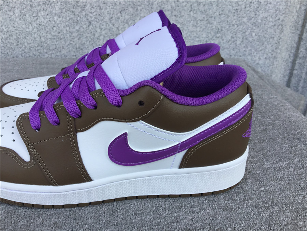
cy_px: 116
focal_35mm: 31
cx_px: 154
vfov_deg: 45.4
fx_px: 275
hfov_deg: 58.4
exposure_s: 1/301
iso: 25
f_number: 2.4
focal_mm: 3.3
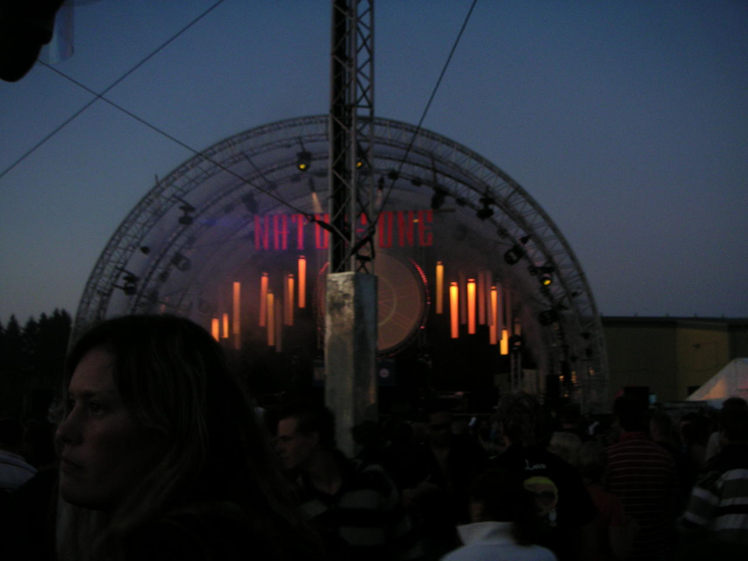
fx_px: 821
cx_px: 374
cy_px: 280
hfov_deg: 49.0
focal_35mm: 38
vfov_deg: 37.7
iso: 100
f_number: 2.8
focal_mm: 6
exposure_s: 1/20
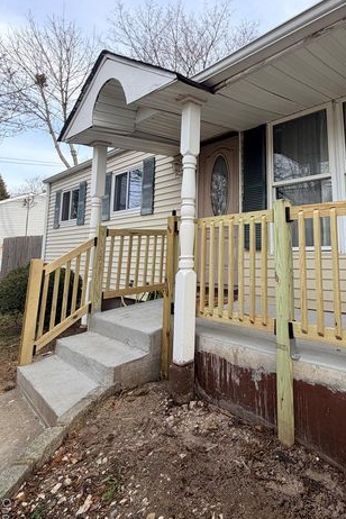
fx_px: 303
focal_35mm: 21
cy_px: 198
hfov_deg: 55.2
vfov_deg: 79.9
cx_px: 279
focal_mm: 2.22
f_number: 2.2
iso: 40
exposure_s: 1/694
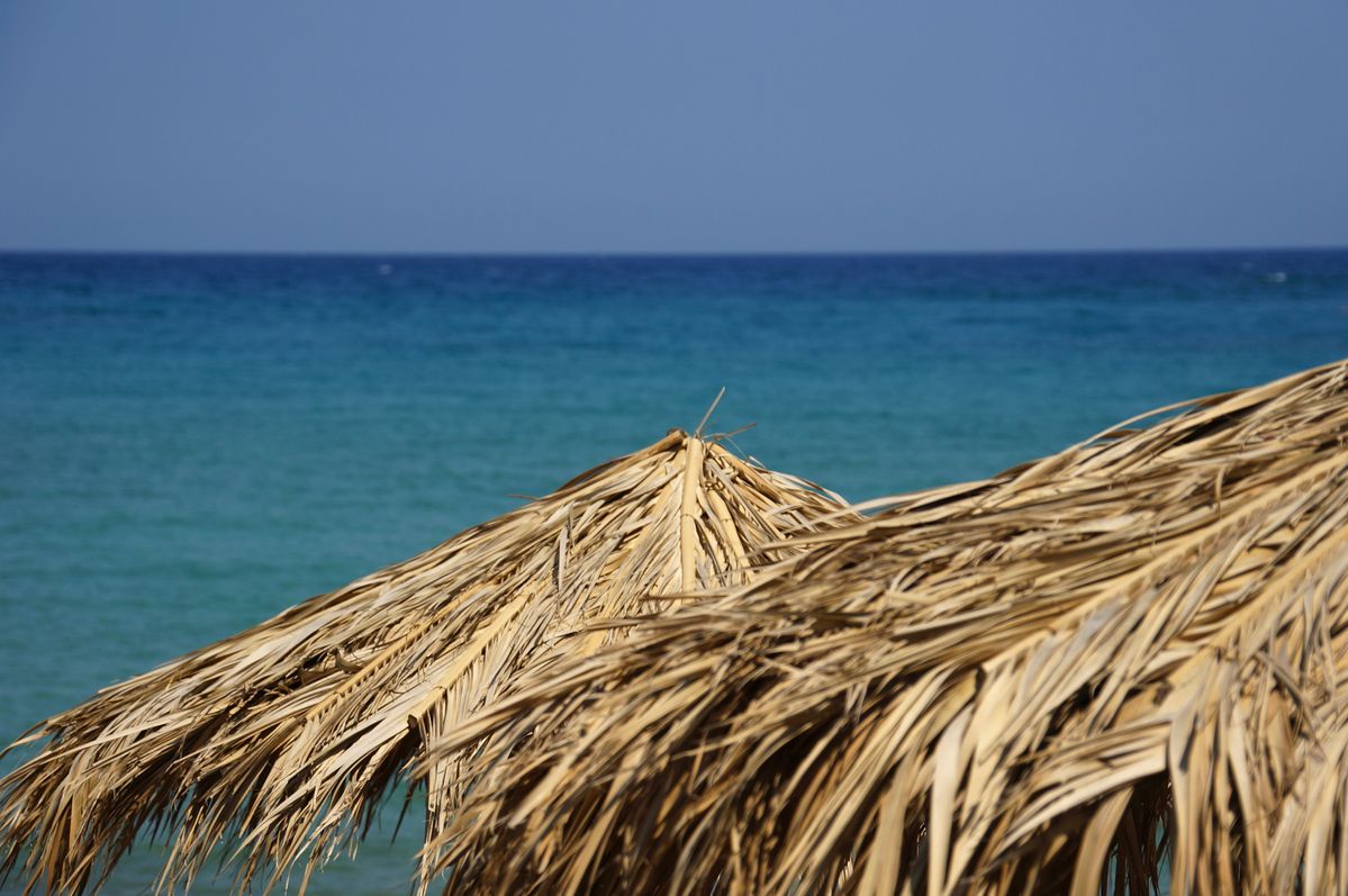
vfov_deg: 11.3
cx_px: 674
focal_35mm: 122
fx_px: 4545
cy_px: 448
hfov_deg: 16.9
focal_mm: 81
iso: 100
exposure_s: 1/1250
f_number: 5.6
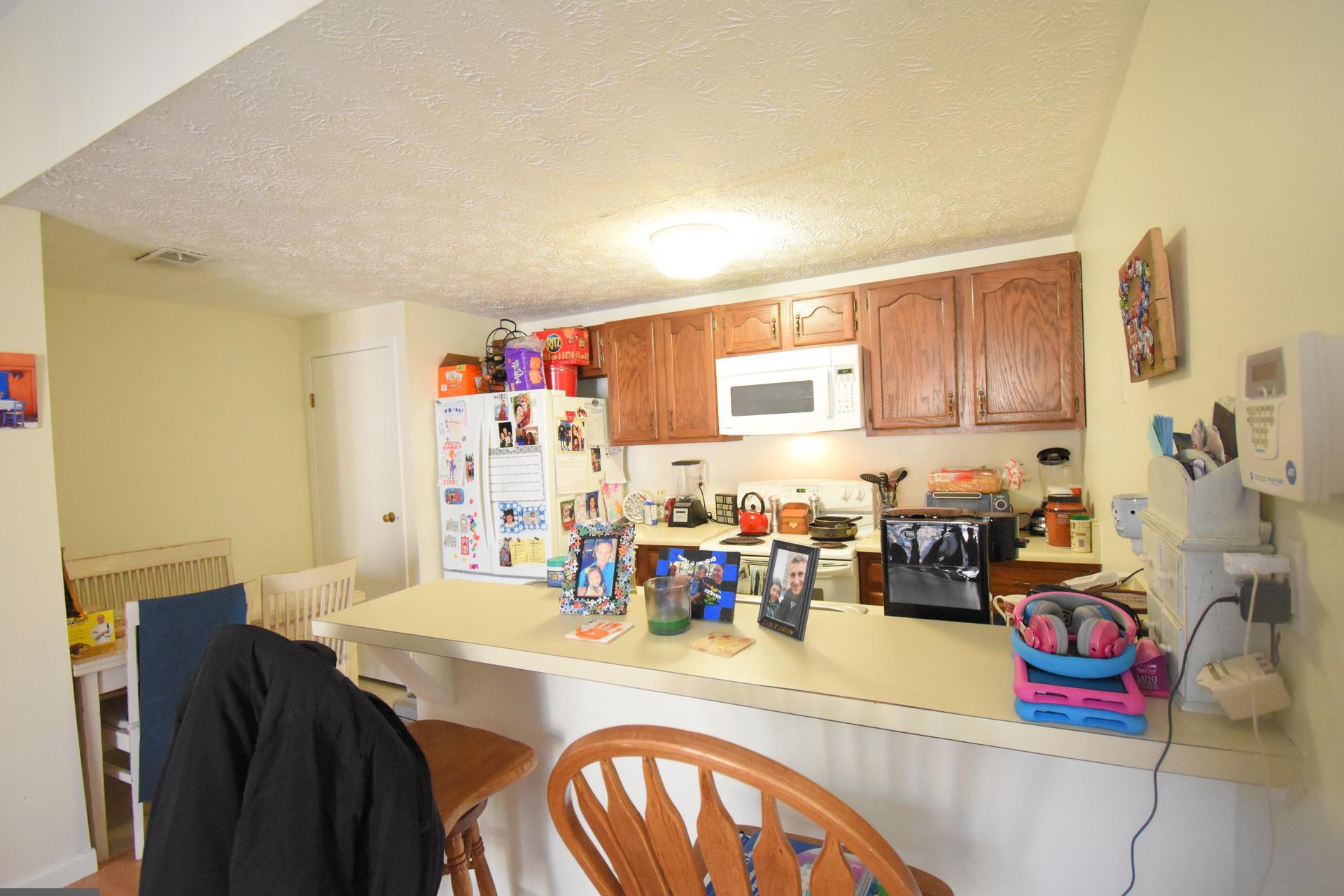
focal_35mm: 16
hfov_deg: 96.7
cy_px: 462
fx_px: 597
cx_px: 661
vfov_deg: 73.7
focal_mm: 10
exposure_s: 1/60
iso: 4500
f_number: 4.5
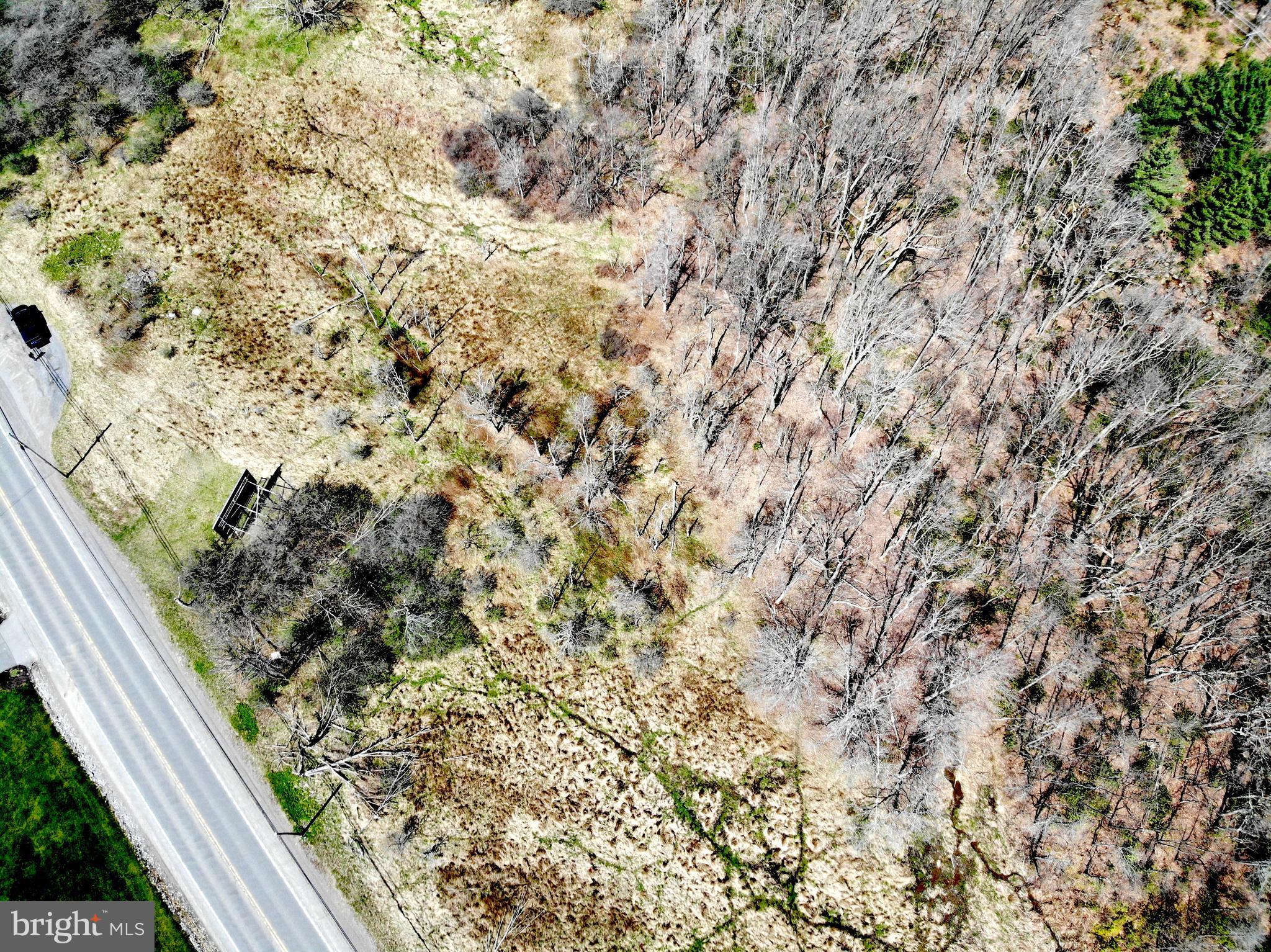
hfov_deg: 71.6
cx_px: 636
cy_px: 476
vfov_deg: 56.8
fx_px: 881
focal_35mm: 24
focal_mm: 4.5
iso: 102
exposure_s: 1/712
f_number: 2.8
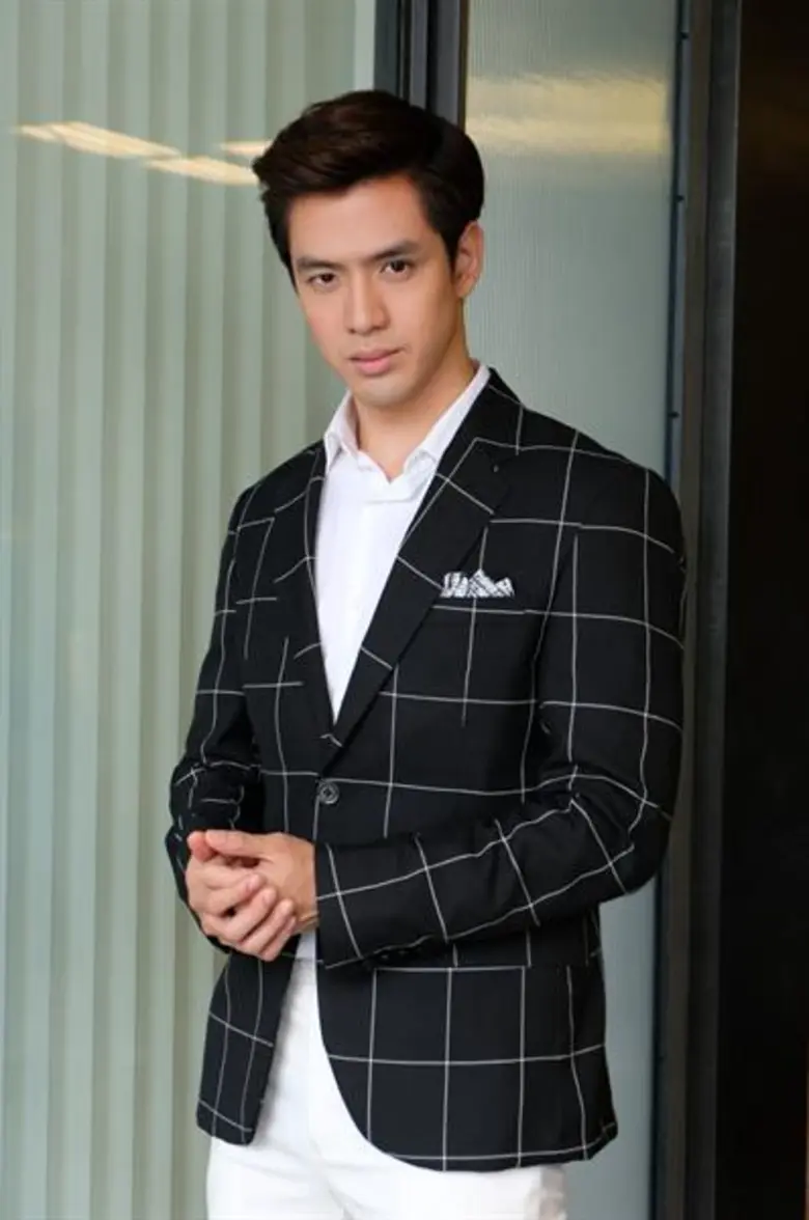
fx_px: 2537
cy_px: 610
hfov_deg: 18.1
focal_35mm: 75
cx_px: 404
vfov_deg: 27.0
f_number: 5.6
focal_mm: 50
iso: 1000
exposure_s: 1/160
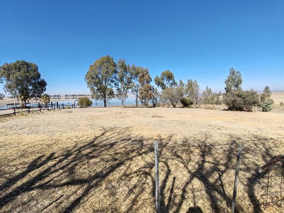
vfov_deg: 78.1
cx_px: 142
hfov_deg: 94.5
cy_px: 106
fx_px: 131
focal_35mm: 16
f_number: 2.2
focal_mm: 1.96
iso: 50
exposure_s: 1/700
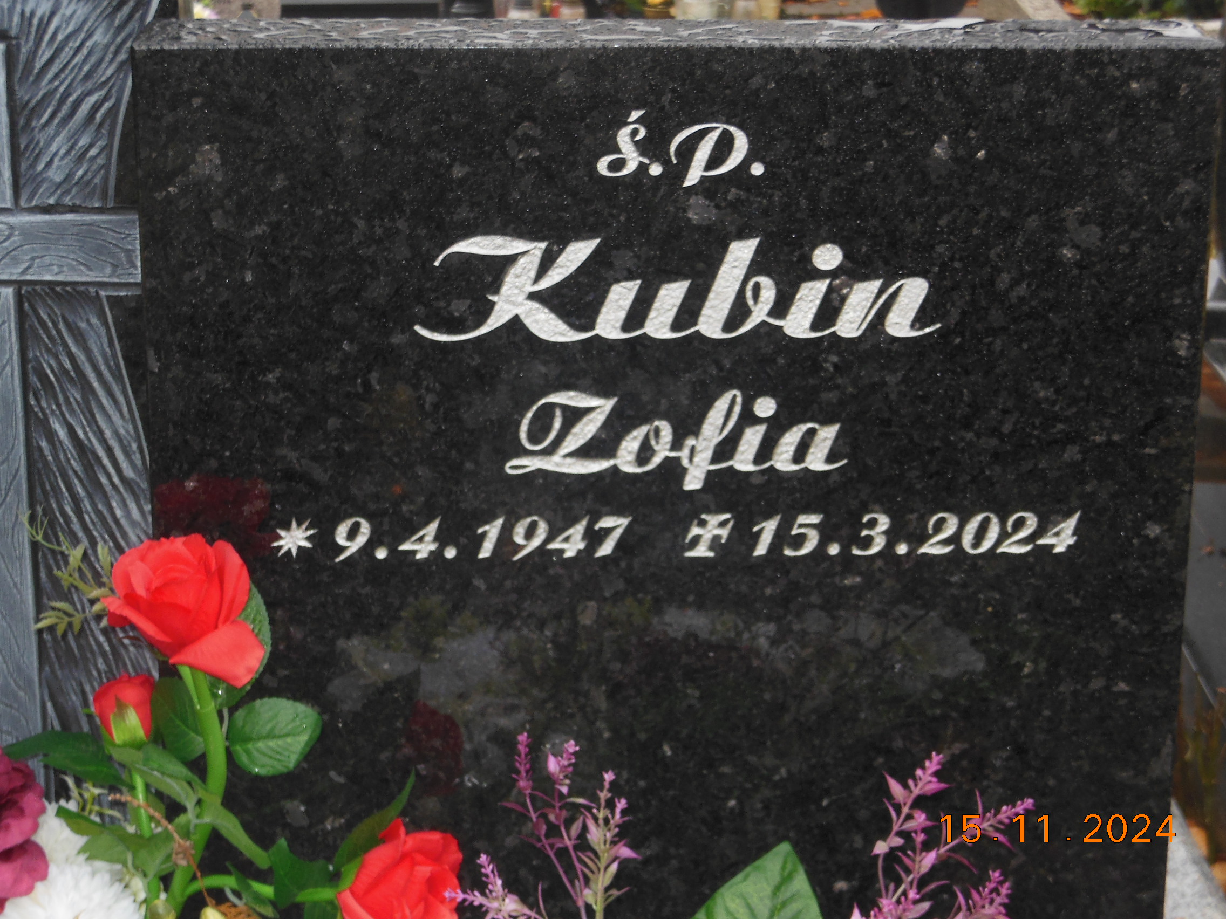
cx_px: 613
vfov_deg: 19.4
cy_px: 460
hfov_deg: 25.7
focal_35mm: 76
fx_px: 2692
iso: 200
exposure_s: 1/60
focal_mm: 13.6
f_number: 4.4
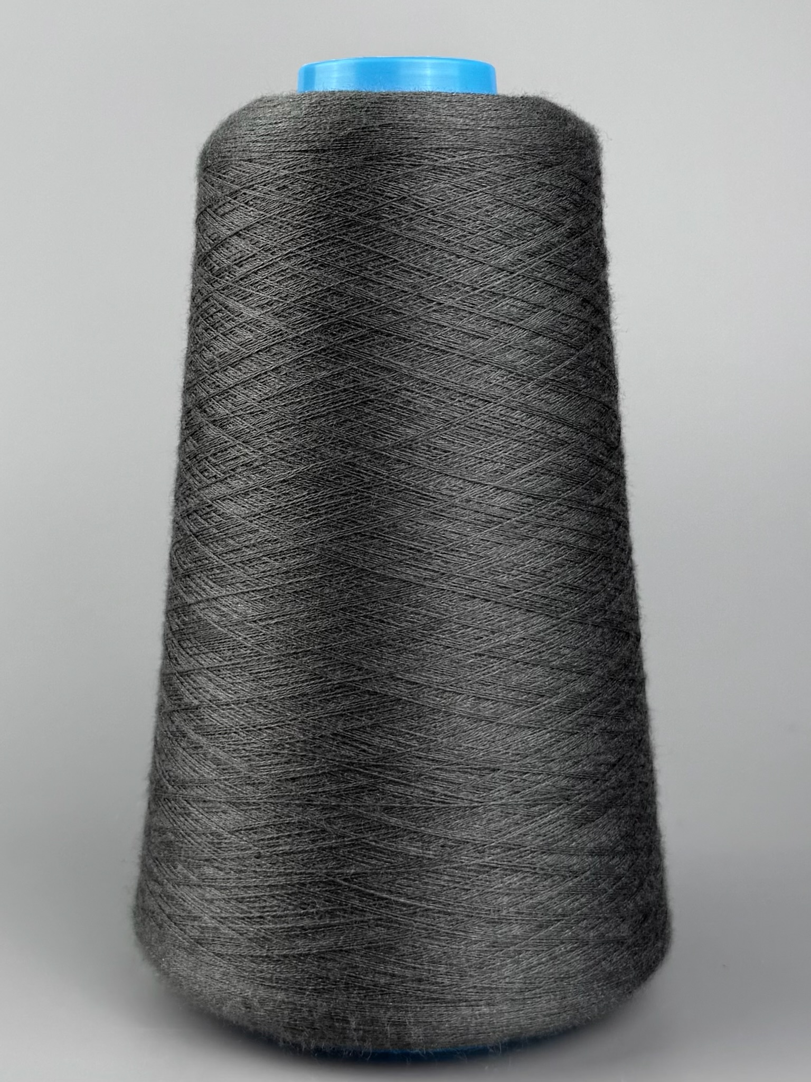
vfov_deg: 71.6
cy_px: 541
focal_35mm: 24
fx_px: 750
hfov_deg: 56.8
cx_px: 406
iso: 80
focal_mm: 6.76
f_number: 1.78
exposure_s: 1/551
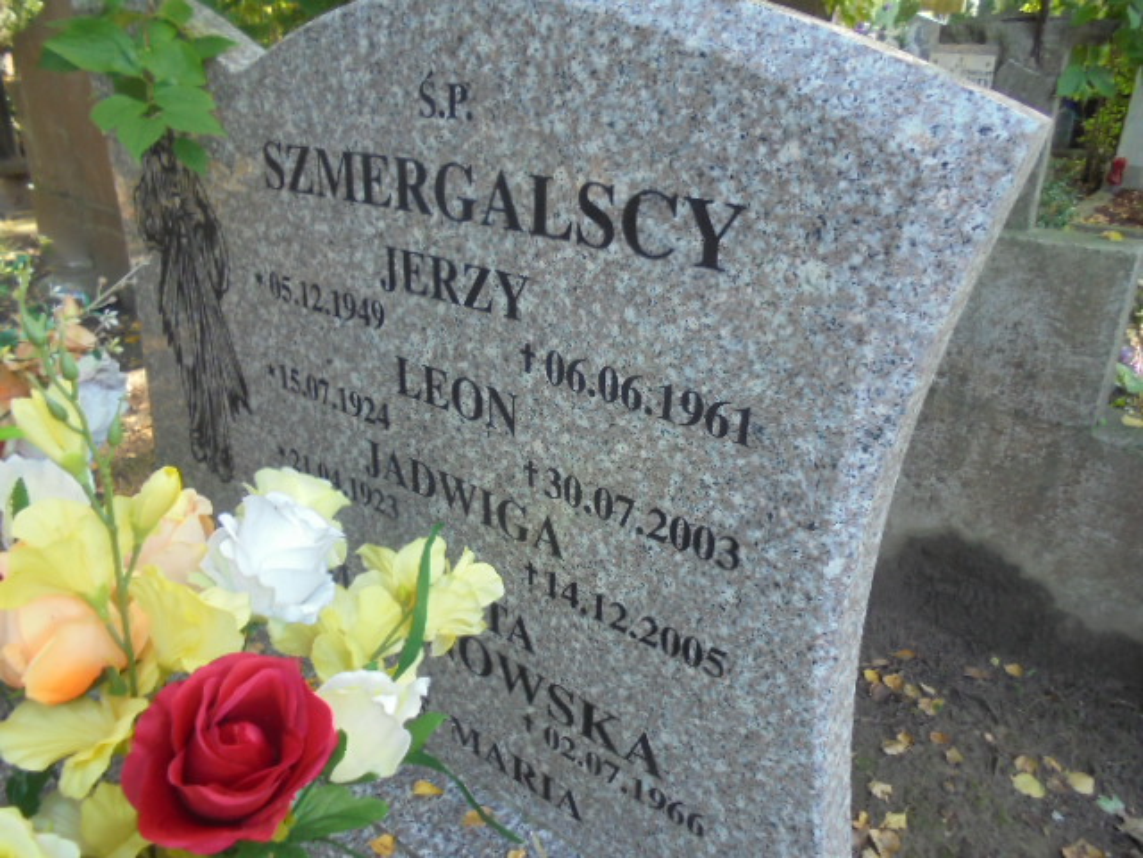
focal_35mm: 26
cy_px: 429
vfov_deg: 53.1
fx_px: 859
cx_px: 572
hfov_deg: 67.3
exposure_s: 1/30
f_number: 3.5
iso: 200
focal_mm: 4.6
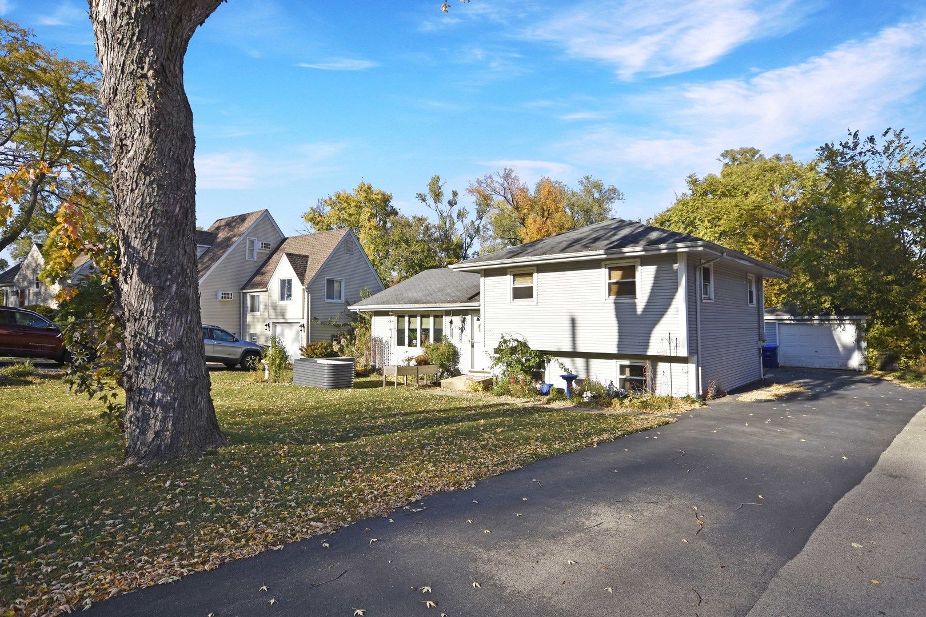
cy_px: 308
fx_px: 502
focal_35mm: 20
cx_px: 463
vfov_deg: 63.2
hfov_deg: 85.4
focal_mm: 13
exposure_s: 1/200
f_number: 7.1
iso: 100
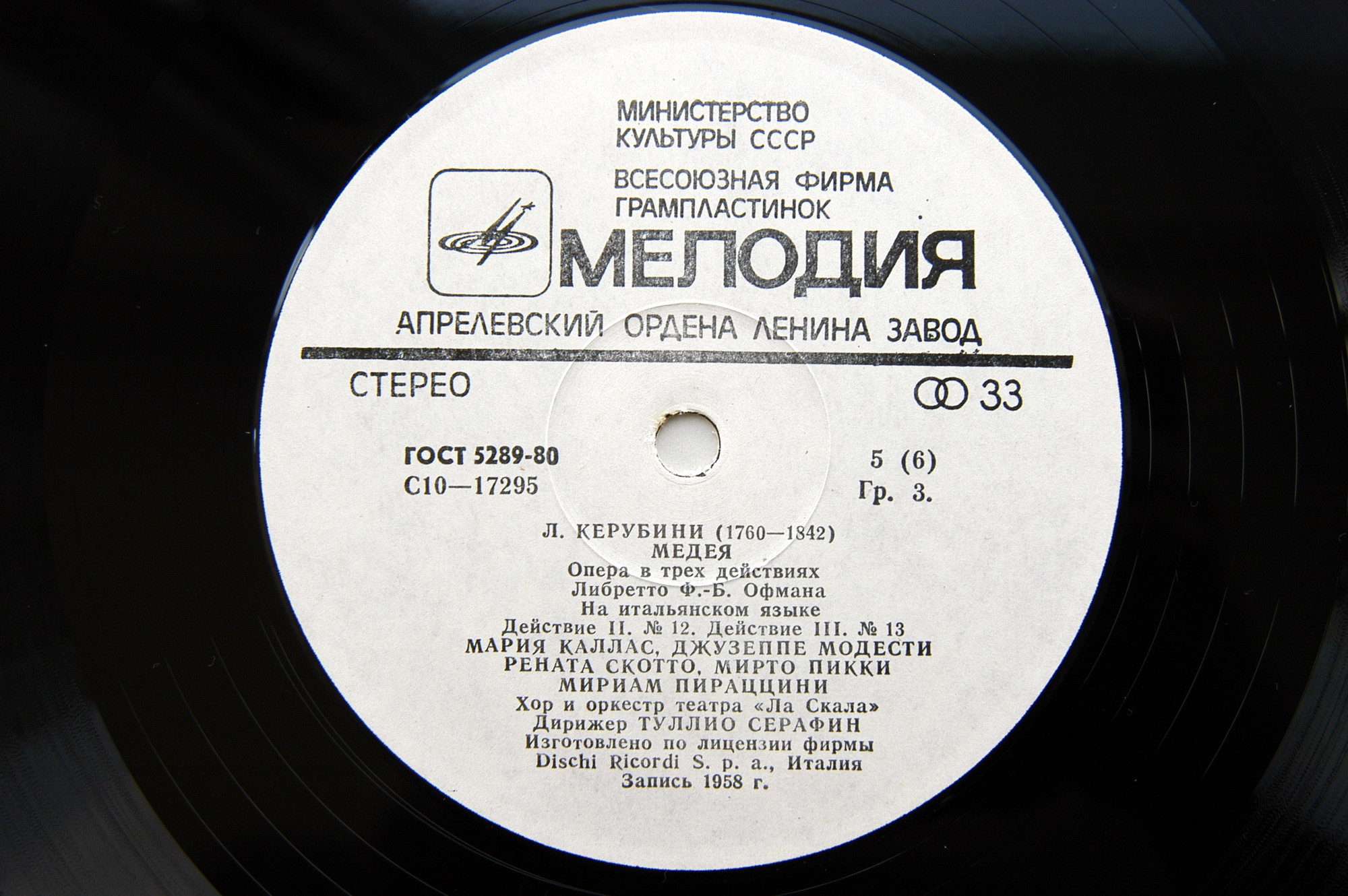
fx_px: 1964
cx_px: 674
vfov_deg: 25.7
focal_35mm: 52
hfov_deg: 37.9
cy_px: 448
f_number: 6.3
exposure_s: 1/125
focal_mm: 35
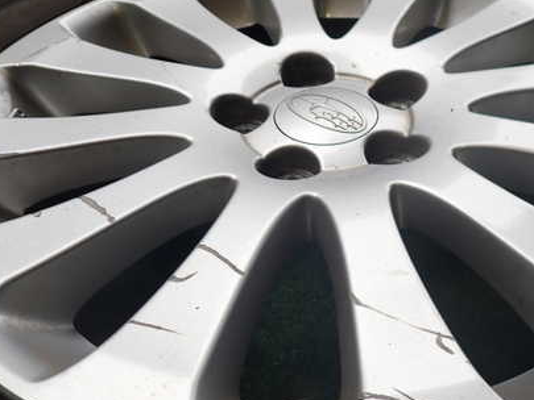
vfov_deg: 38.4
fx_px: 571
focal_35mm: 37
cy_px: 250
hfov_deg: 50.0
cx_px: 298
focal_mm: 4.5
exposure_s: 1/160
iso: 100
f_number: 2.8
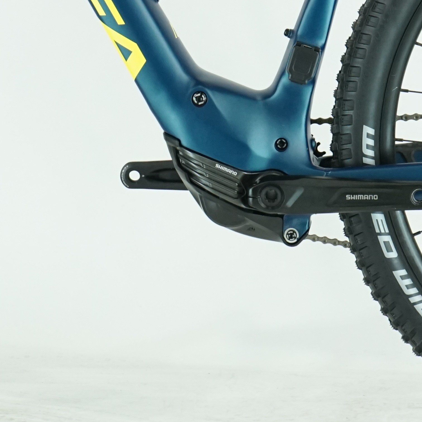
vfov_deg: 8.8
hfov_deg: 8.9
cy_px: -51
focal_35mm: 196
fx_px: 2703
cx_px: 168
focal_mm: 58
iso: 1600
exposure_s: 1/200
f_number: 5.6
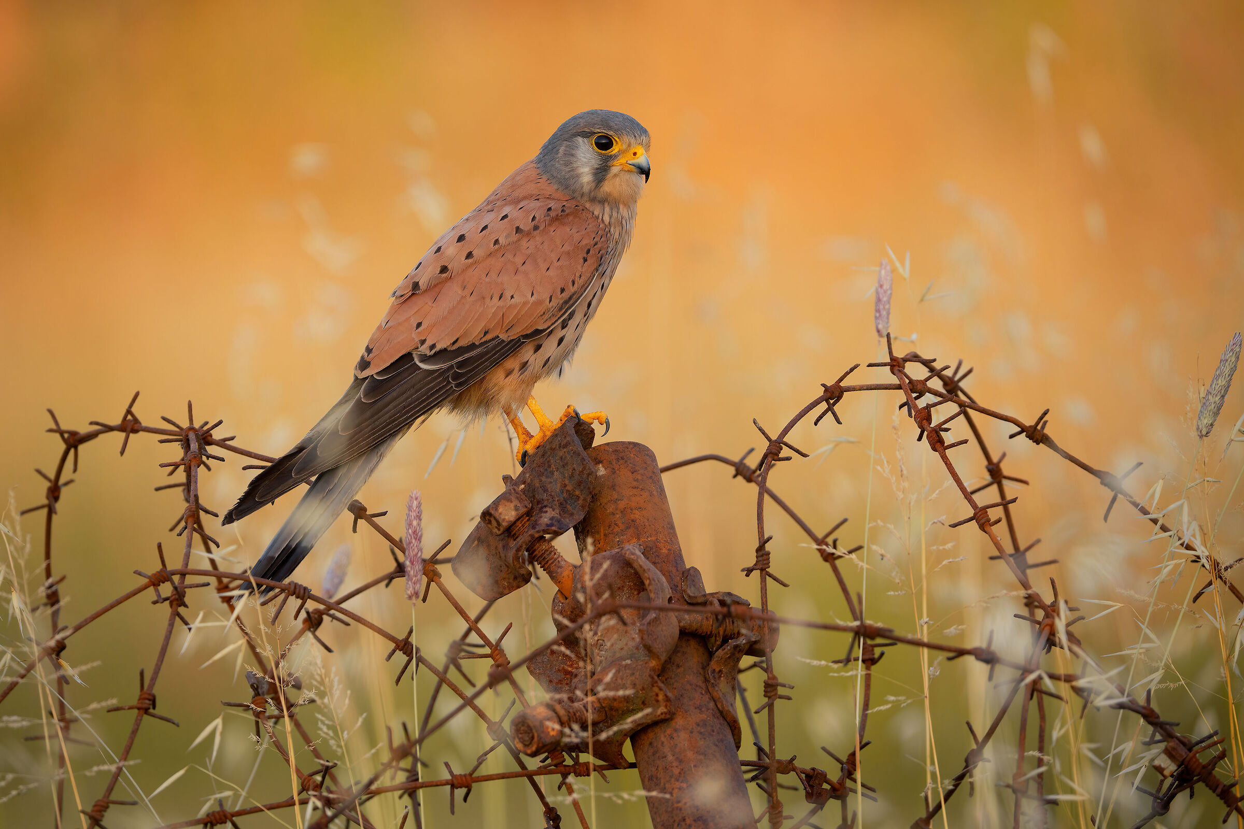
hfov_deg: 3.9
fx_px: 18278
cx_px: 622
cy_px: 414
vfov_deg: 2.6
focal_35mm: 529
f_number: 7.1
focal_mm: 529
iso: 800
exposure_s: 1/400
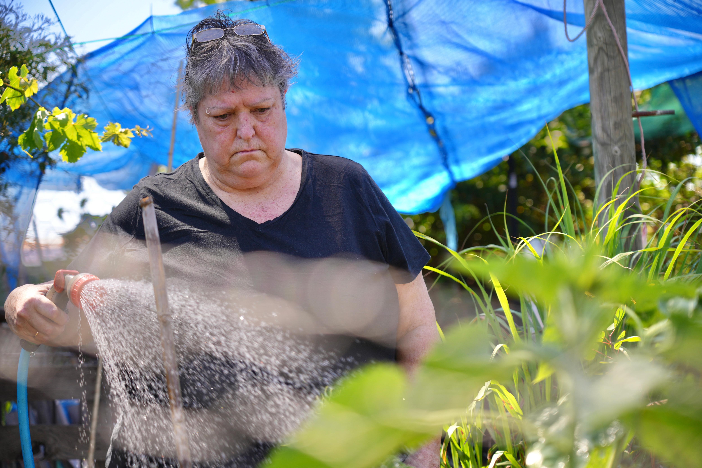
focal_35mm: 85
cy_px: 234
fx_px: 1657
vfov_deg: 16.1
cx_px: 351
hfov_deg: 23.9
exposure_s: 1/500
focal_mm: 85
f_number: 4
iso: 160
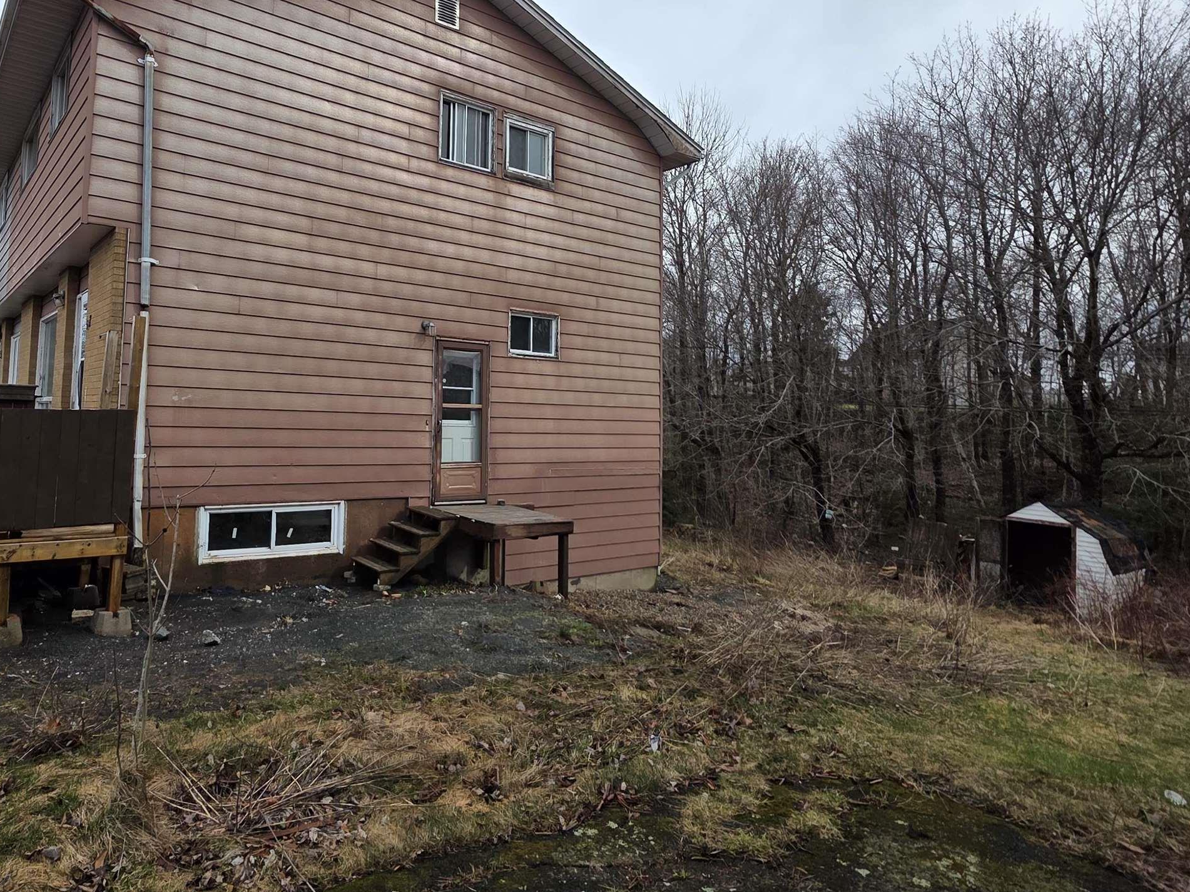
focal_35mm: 21
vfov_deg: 63.0
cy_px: 369
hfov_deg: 76.4
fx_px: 722
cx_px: 392
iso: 50
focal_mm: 2.2
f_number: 1.9
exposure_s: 1/2000
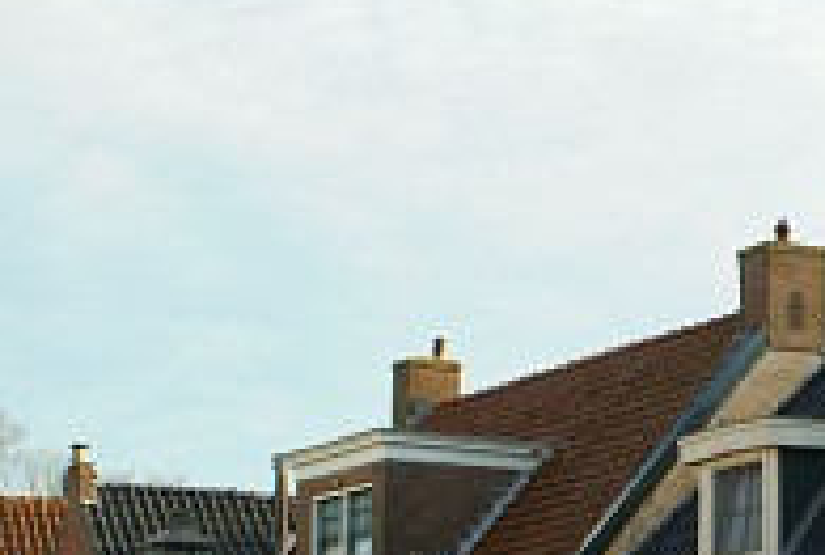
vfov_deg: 11.1
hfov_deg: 16.2
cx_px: 918
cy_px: 612
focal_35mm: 122
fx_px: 2802
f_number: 9.5
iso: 800
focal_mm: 35
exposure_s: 1/250
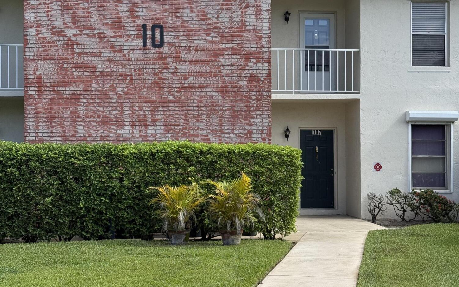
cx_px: 229
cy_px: 144
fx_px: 851
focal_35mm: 68
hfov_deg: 30.2
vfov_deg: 19.1
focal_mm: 6.76
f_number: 1.78
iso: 100
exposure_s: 1/2865
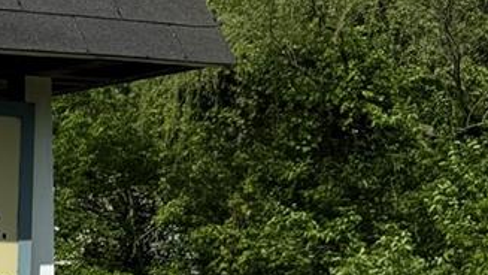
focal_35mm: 123
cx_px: -319
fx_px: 1592
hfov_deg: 15.6
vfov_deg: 9.6
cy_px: 402
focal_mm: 6.76
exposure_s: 1/7937
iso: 80
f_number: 1.78
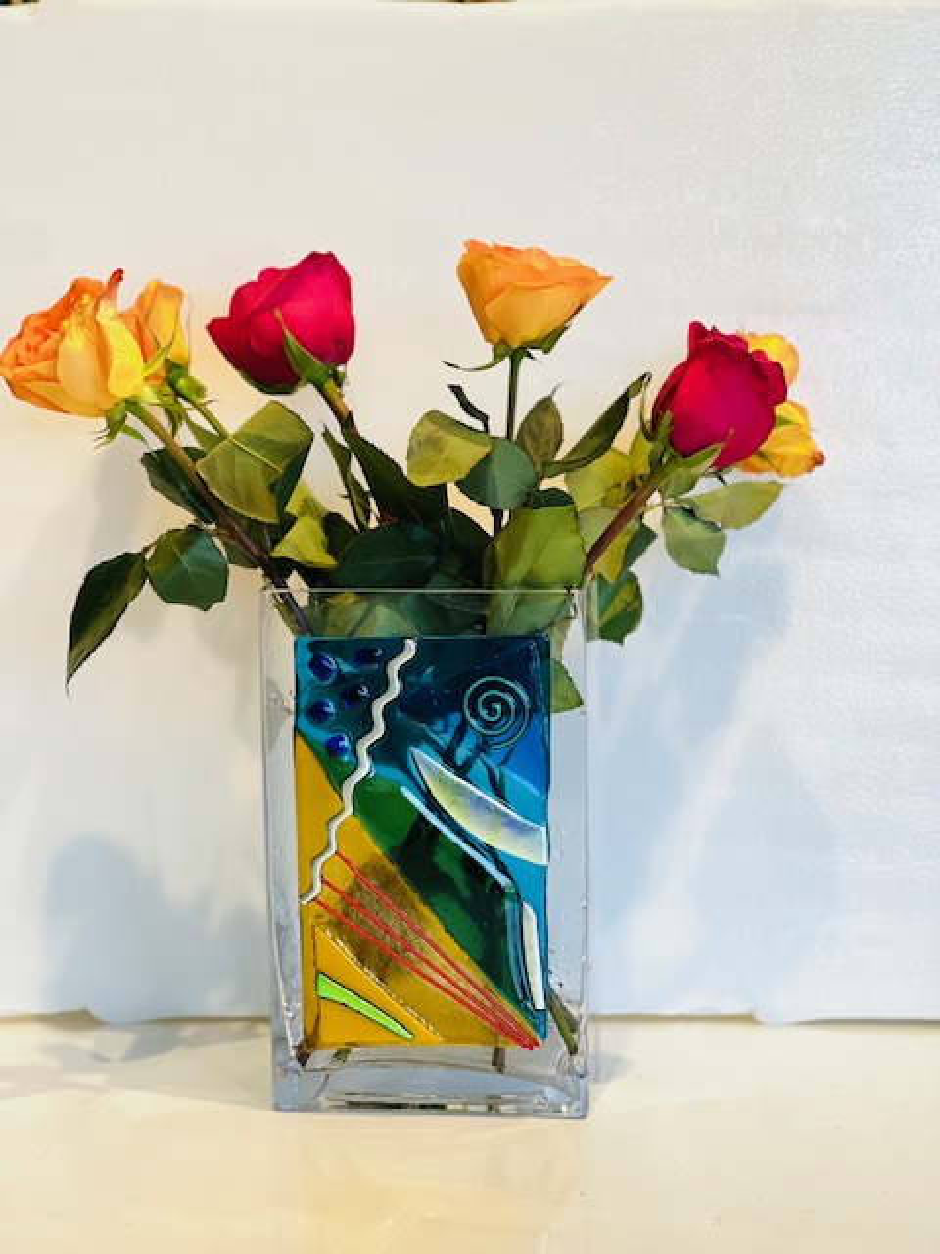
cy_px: 627
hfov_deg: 19.1
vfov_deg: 25.3
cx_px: 470
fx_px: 2788
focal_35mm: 77
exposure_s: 1/120
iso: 160
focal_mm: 9
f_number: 2.8
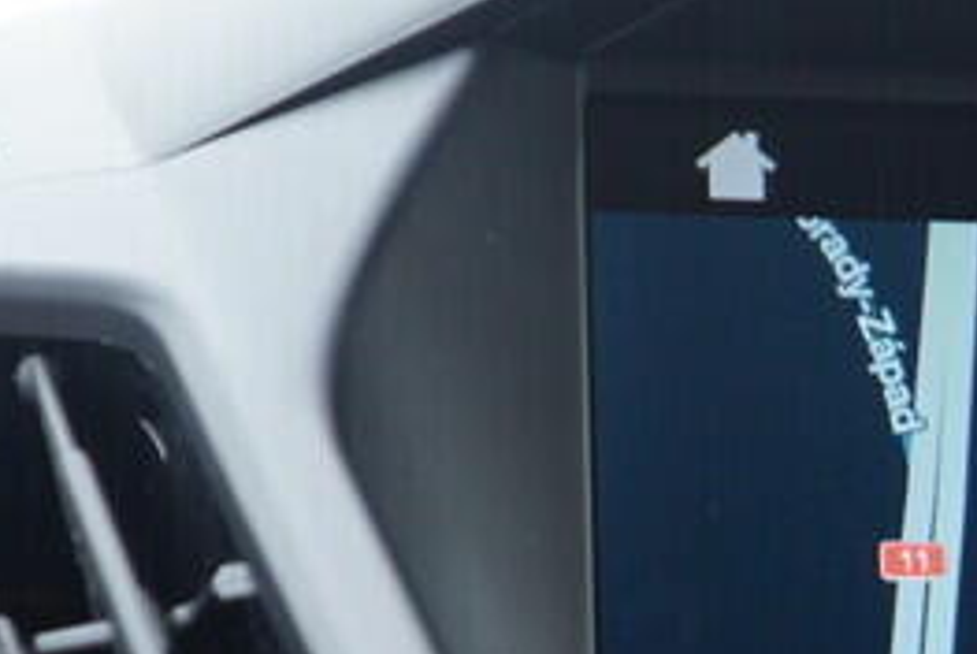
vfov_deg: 9.7
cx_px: 1348
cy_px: 752
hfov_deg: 13.9
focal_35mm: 140
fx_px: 3804
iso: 160
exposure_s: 1/40
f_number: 2.8
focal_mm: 24
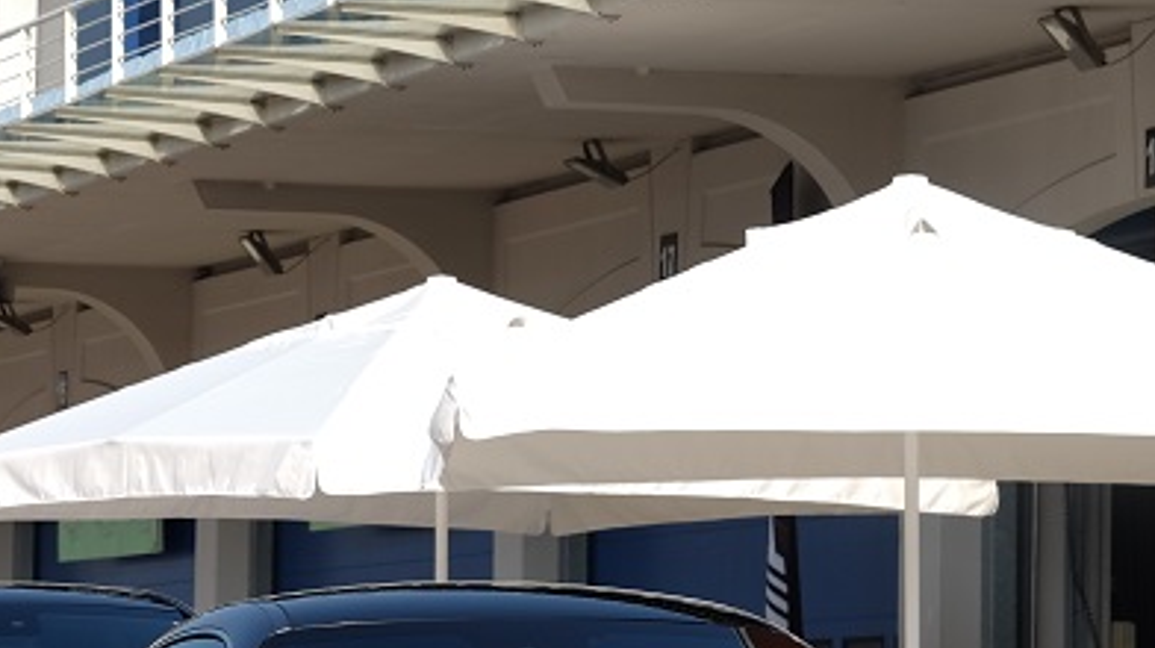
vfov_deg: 5.3
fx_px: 7040
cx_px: 32
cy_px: 239
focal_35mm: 230
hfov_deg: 9.3
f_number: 5.6
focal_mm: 56
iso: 100
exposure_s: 1/400
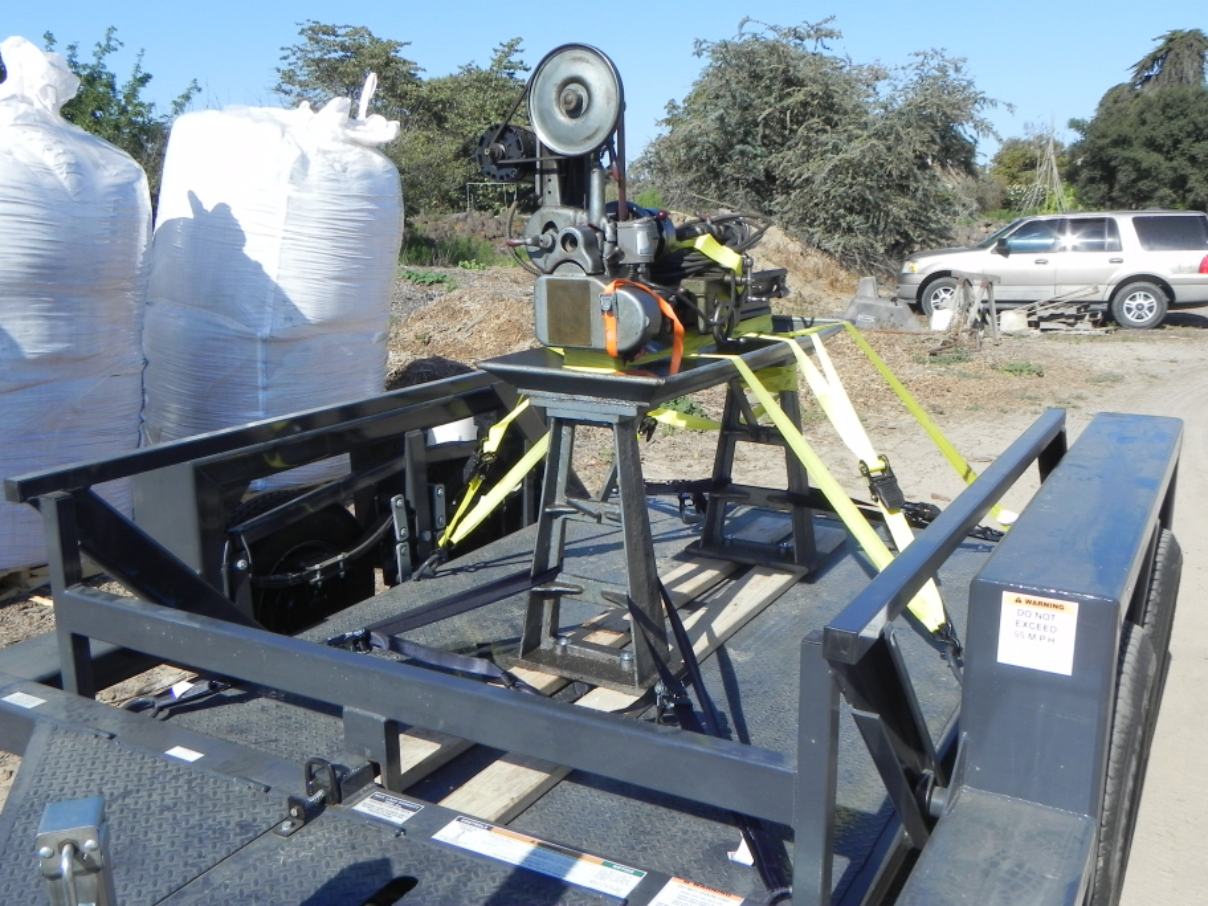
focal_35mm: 33
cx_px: 604
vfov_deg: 42.9
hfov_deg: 55.4
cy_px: 453
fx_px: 1152
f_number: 7.1
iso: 160
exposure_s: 1/340
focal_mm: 5.9
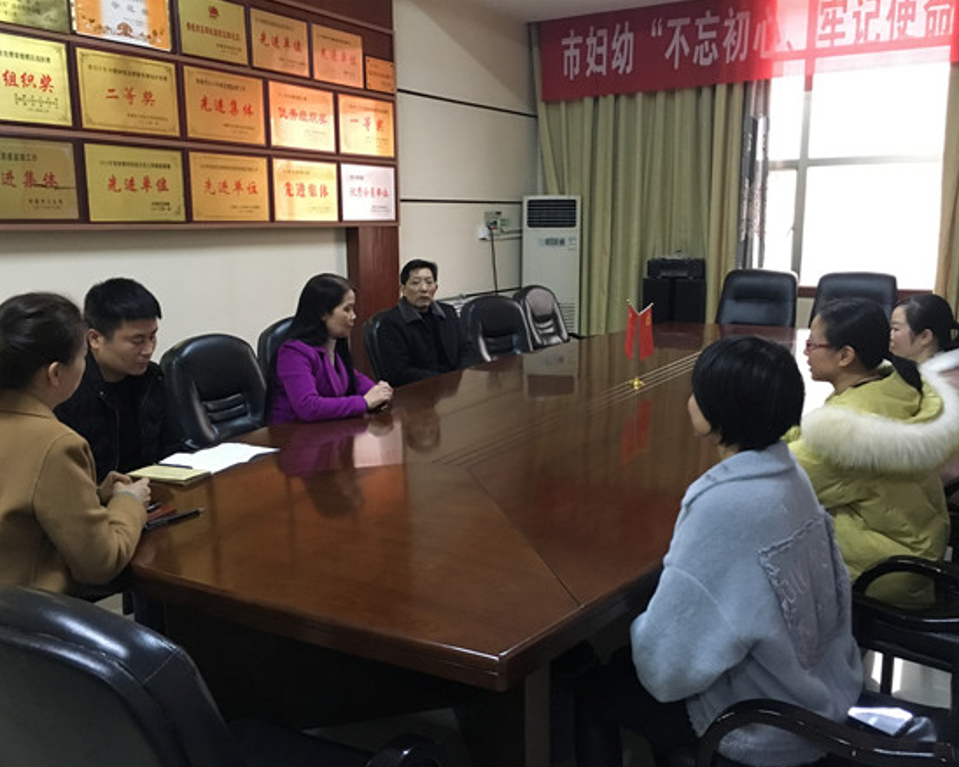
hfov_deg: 57.2
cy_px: 384
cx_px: 481
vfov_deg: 47.1
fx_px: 880
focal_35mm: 31
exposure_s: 1/17
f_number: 2.2
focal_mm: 4.15
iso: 250
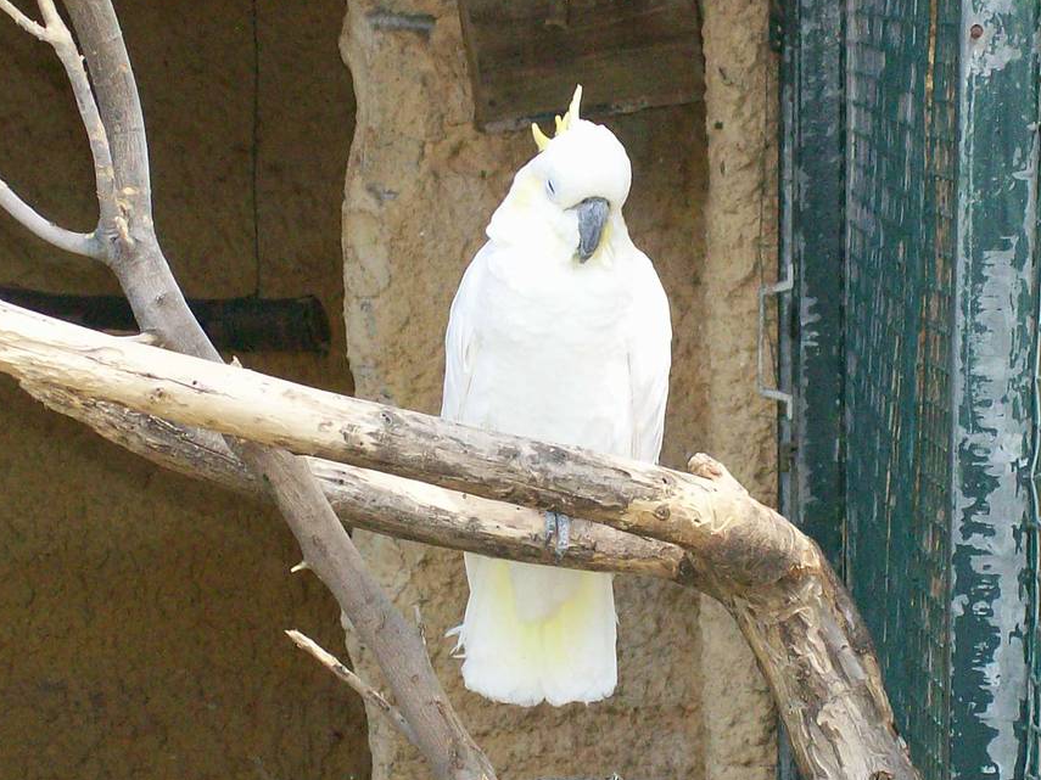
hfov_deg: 9.8
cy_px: 383
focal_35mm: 202
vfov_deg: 7.4
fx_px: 6074
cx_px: 653
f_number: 4.8
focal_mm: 18
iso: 140
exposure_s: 1/125
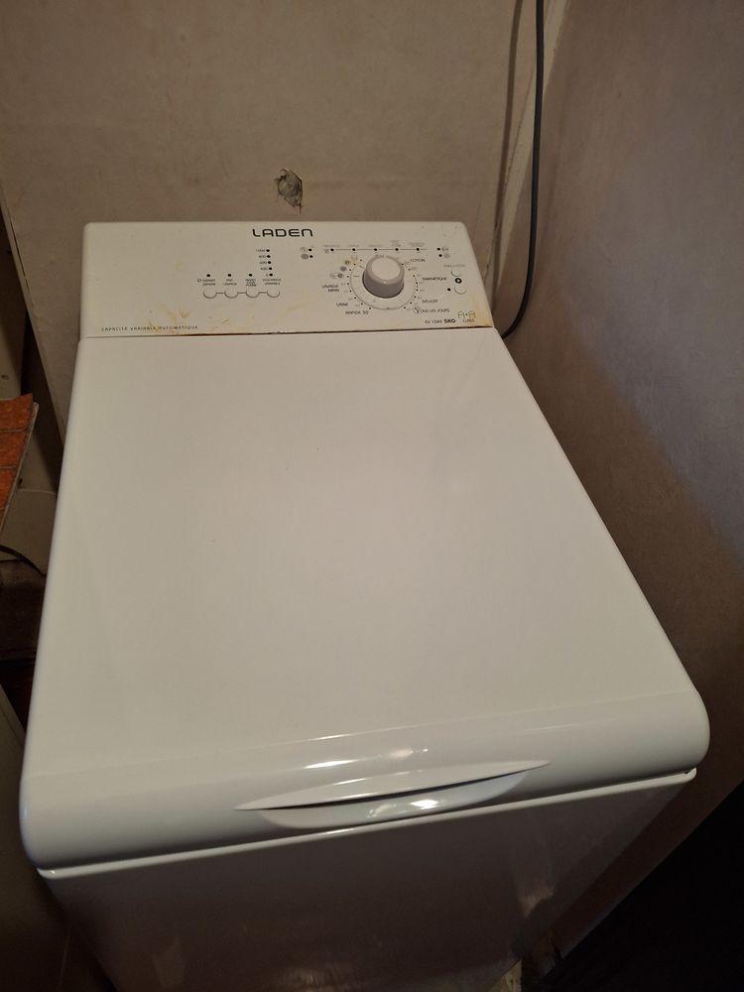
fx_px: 716
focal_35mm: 25
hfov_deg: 54.9
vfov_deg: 69.4
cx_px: 372
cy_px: 496
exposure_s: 1/33
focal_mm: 4.69
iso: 250
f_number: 1.8
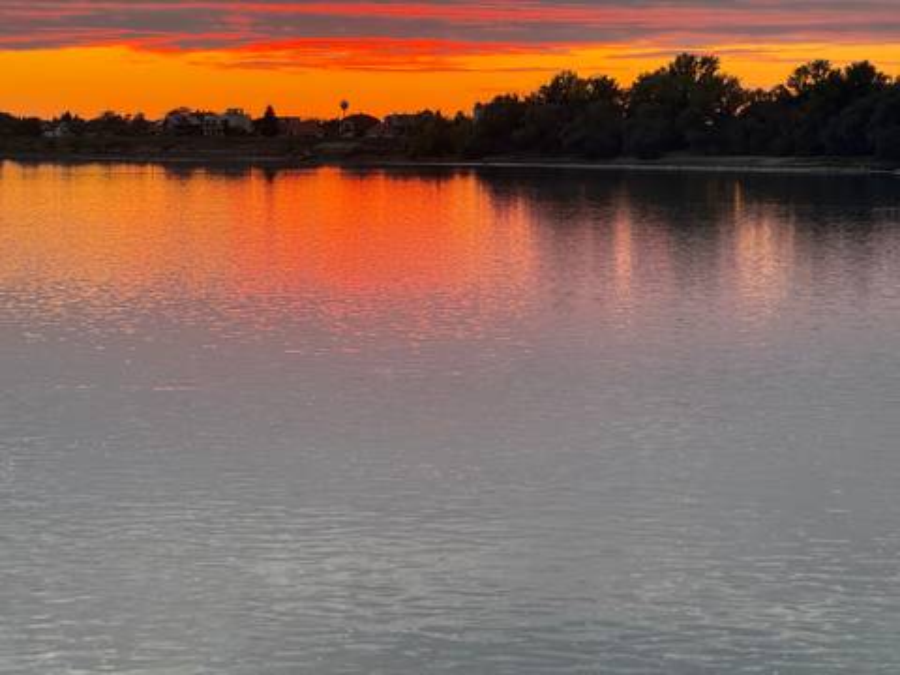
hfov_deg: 16.4
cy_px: 338
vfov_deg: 12.3
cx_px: 450
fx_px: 3120
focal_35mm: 120
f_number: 2.8
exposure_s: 1/99
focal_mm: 15.66
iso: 160
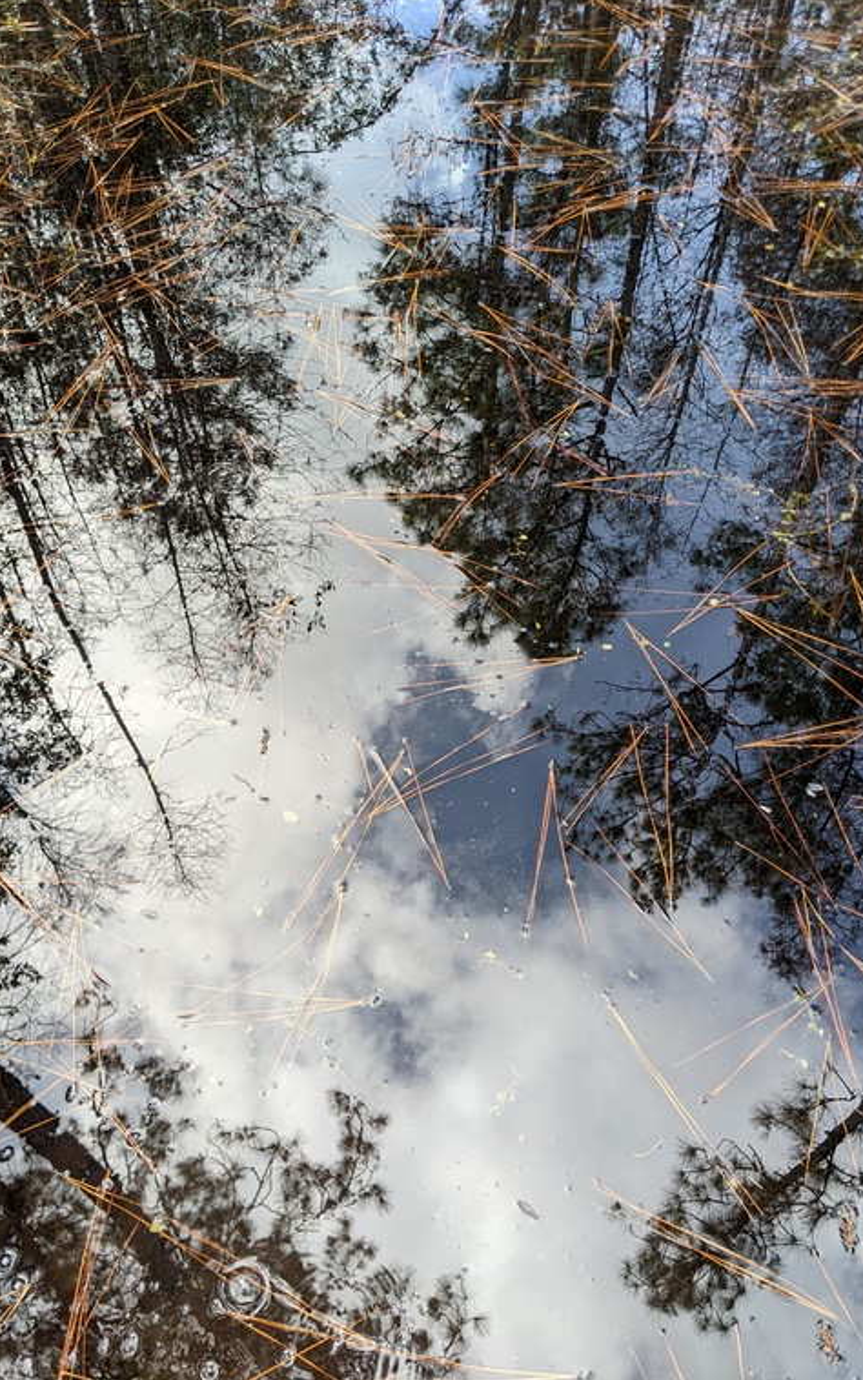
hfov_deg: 43.1
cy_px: 695
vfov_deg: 64.6
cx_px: 402
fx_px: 1091
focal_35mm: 29
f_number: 1.8
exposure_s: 1/164
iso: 60
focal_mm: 4.44
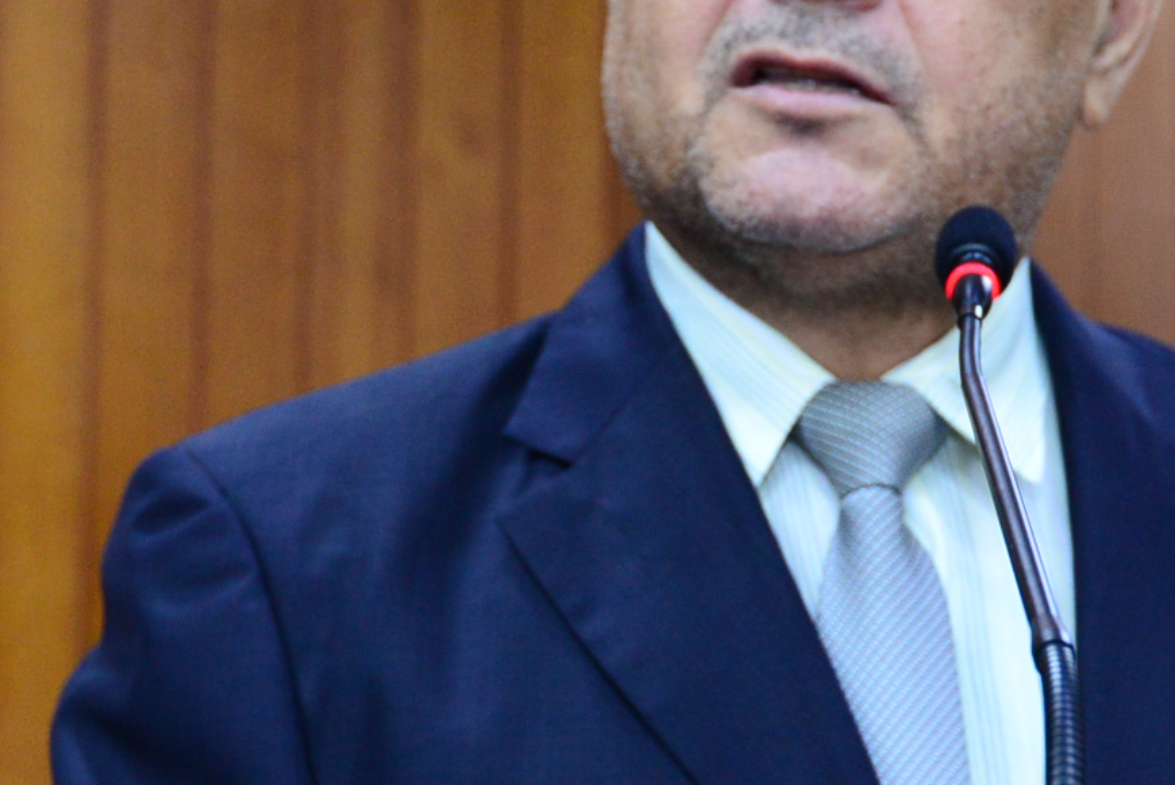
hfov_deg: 16.9
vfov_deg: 11.3
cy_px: 576
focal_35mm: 121
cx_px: 604
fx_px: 3951
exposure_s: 1/60
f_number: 4.5
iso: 2000
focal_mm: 35
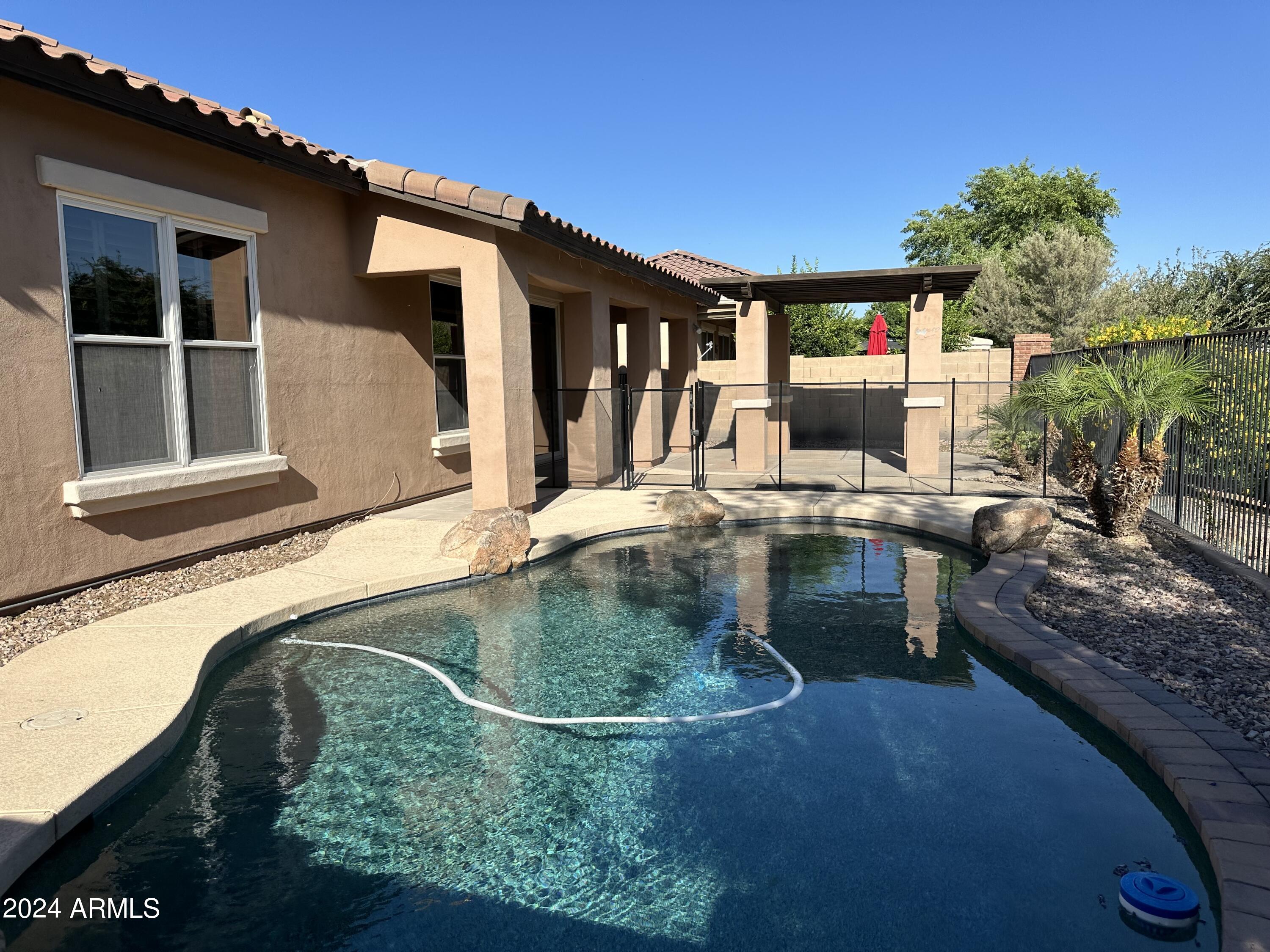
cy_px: 476
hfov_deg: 71.6
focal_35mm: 24
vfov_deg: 56.8
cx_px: 635
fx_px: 881
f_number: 1.78
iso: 80
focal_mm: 6.86
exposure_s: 1/4348
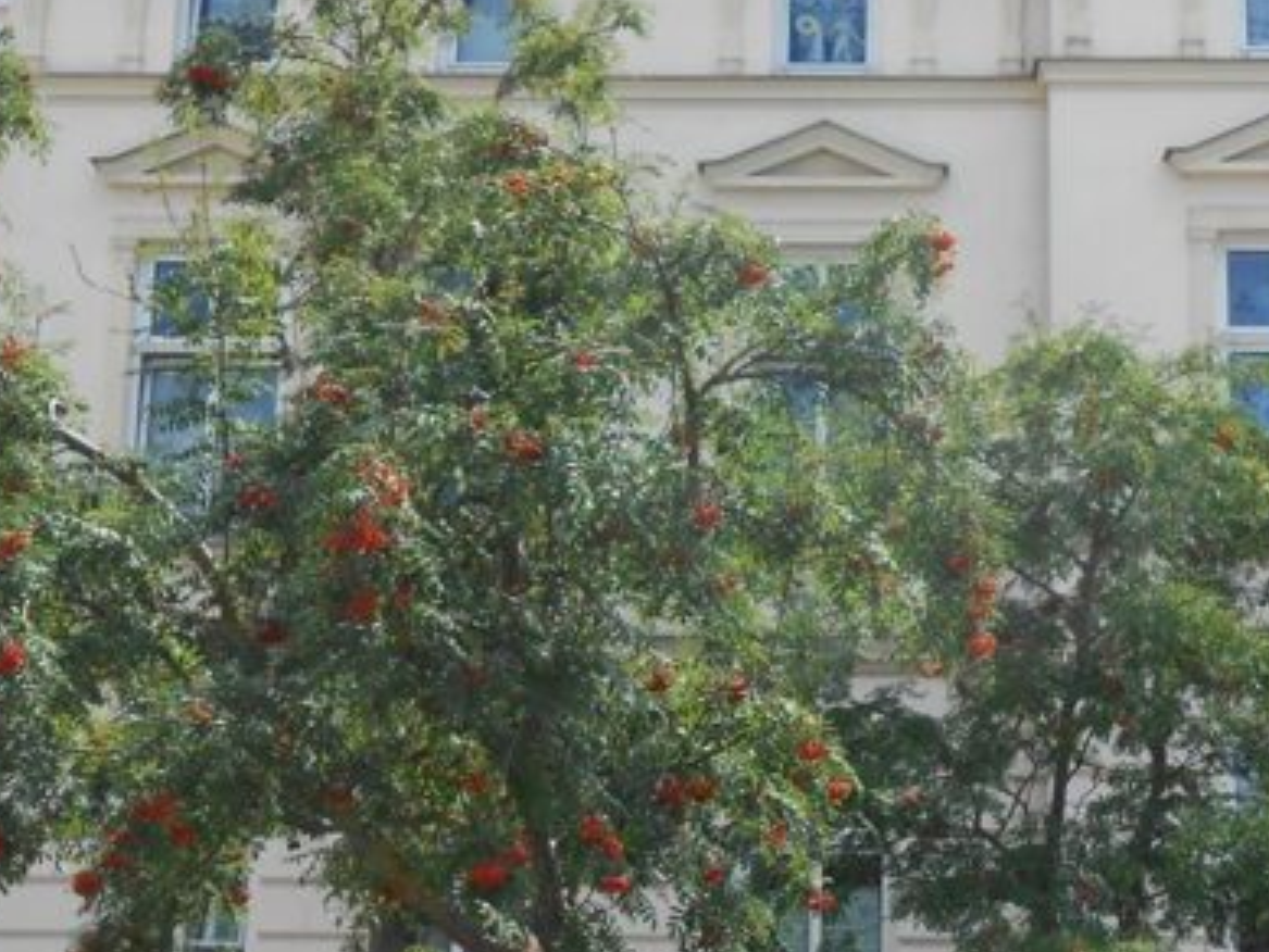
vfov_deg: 19.6
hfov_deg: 25.8
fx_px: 2750
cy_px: 558
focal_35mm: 75
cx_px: 891
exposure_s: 1/400
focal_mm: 6.8
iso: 80
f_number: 4.2
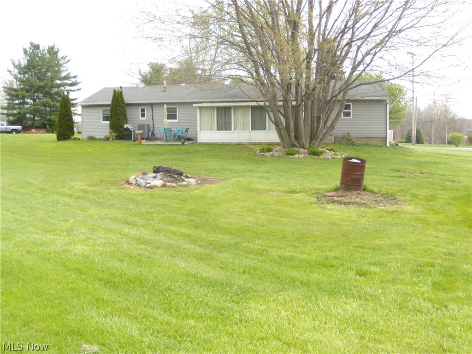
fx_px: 491
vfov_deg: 39.7
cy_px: 177
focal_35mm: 36
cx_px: 236
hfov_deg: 51.4
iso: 80
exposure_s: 1/200
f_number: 3.6
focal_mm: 6.4
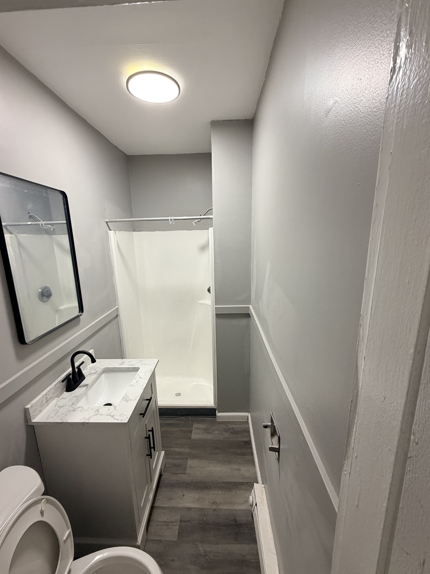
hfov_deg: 81.7
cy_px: 292
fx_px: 248
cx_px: 210
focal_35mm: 15
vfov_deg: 98.2
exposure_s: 1/120
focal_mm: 2.22
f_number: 2.2
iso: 250
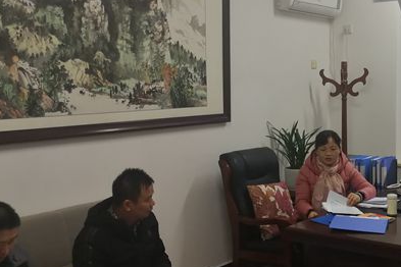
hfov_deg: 38.1
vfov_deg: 27.0
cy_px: 133
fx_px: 557
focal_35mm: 50
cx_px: 322
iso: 200
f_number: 1.8
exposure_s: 1/50
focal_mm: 3.95
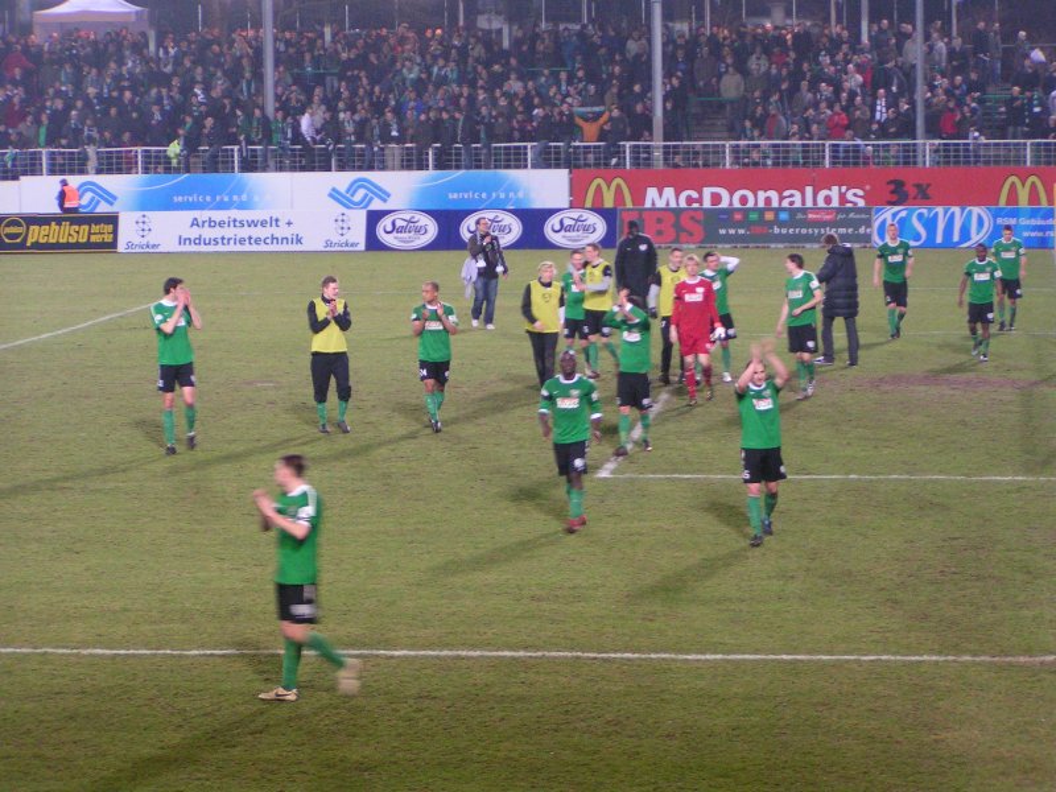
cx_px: 528
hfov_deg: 16.6
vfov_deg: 12.5
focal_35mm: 119
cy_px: 396
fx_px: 3630
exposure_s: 1/25
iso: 200
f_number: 3.5
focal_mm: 18.2
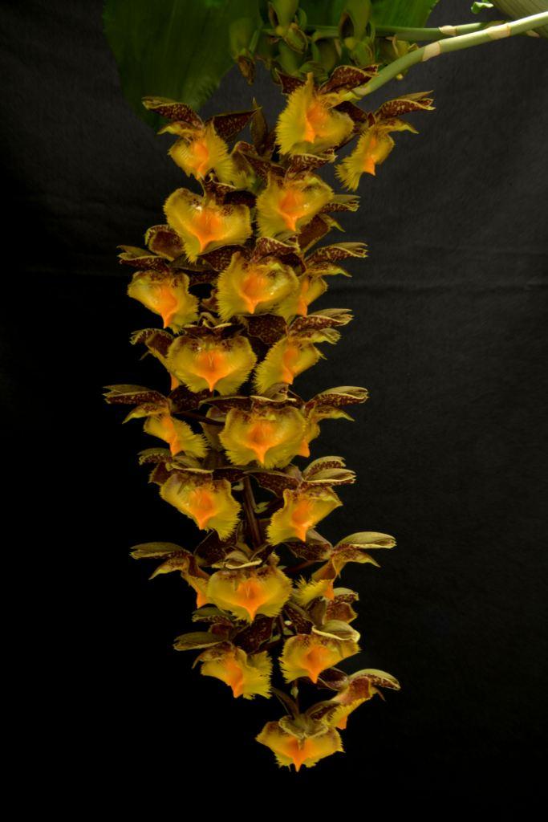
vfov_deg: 38.2
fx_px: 1187
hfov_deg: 26.0
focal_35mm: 52
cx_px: 274
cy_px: 411
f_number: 22
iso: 125
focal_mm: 52
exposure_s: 1.6
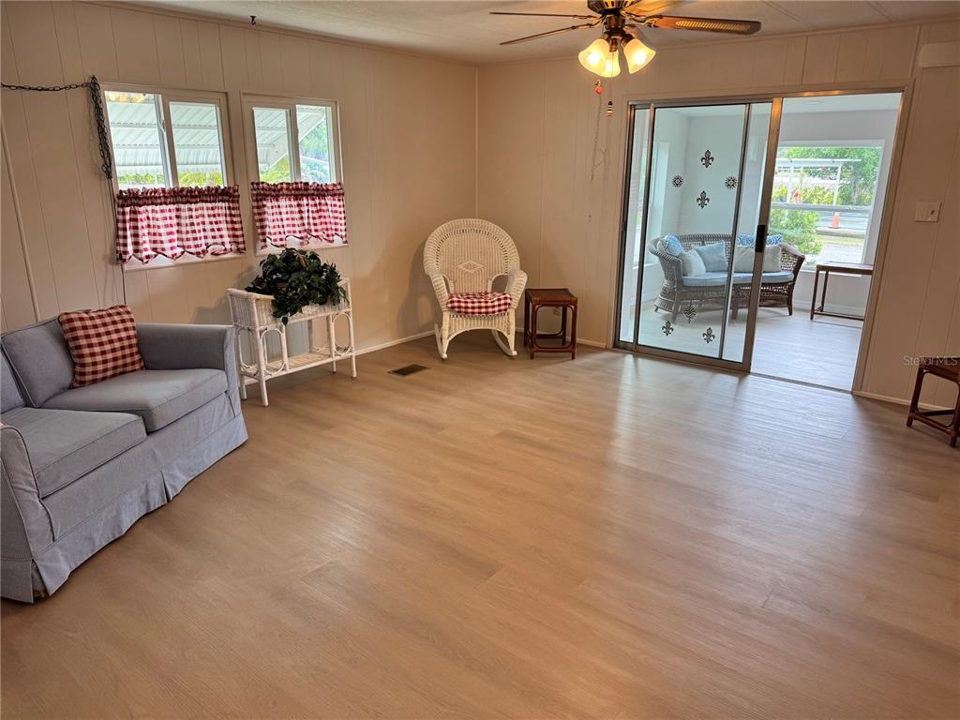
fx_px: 666
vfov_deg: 56.8
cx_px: 480
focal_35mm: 24
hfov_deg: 71.6
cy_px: 360
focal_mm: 6.76
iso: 100
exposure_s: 1/120
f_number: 1.78
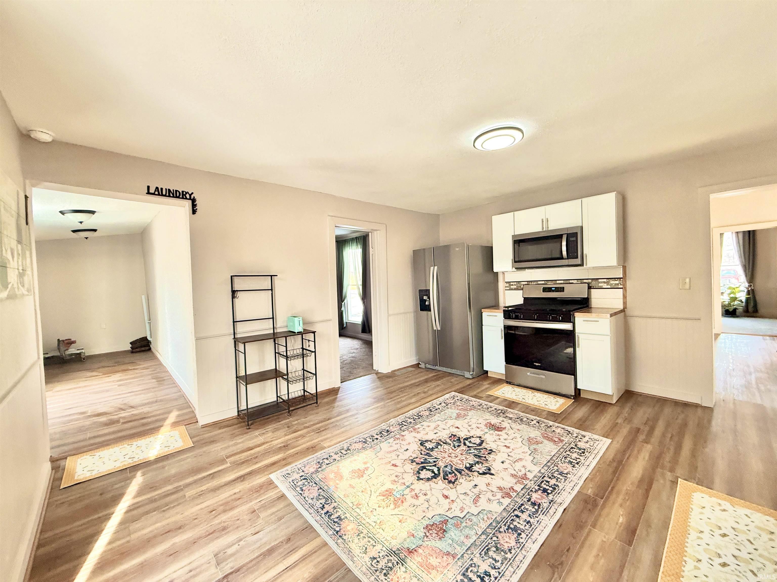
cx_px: 388
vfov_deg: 85.7
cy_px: 291
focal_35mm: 14
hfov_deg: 102.1
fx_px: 314
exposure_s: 1/120
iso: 200
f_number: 2.2
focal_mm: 2.22
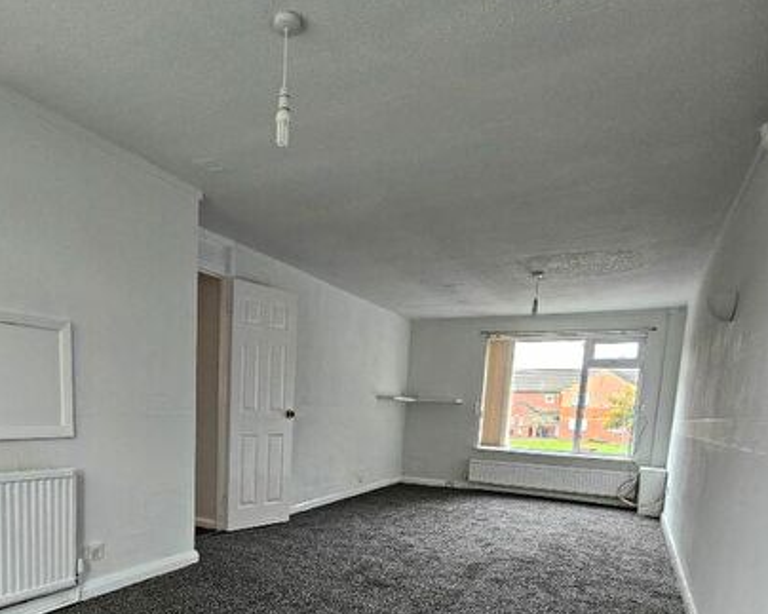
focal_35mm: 22
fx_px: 500
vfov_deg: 58.8
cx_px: 295
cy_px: 480
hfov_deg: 73.9
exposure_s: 1/50
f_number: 2.2
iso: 200
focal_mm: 2.2
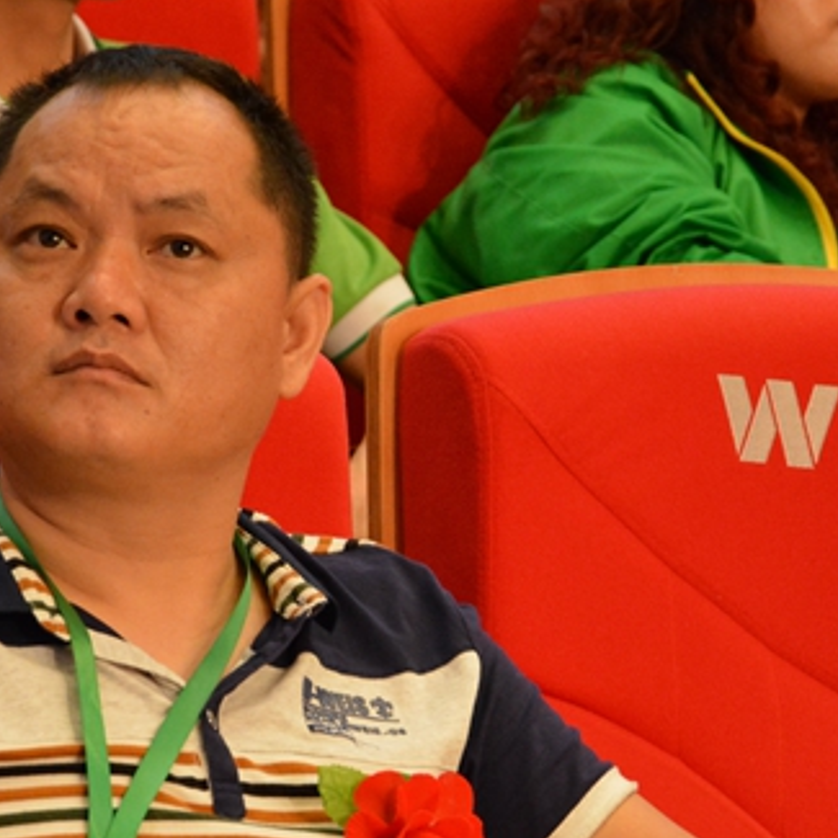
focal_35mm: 250
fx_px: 6847
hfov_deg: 7.0
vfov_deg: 7.0
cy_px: 554
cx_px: 335
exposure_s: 1/30
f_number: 5.6
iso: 2800
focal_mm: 85
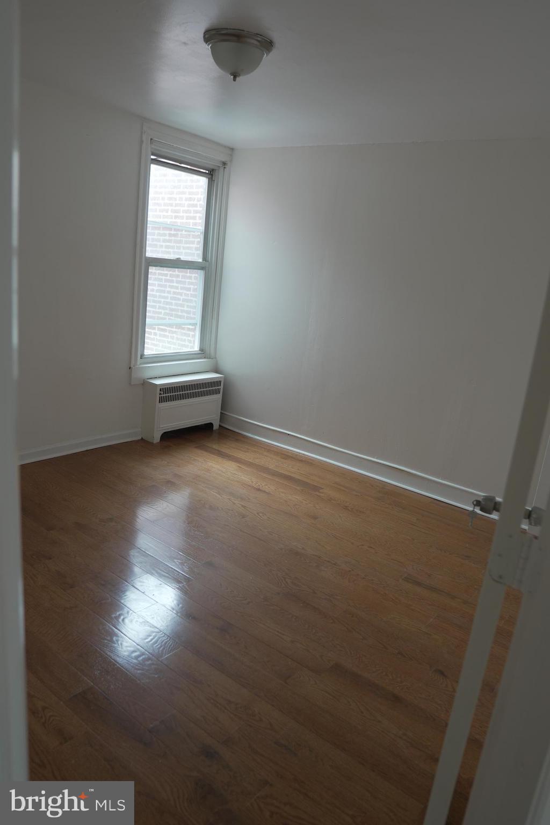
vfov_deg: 73.7
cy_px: 412
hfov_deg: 53.1
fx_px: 550
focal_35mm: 24
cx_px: 275
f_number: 2.8
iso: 320
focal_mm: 16
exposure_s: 1/60
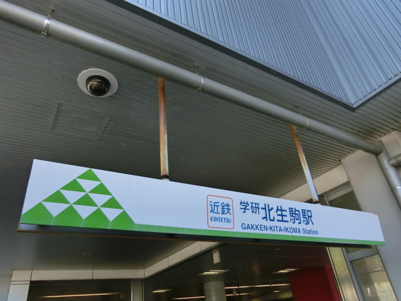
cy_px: 150
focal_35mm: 25
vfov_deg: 54.9
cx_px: 200
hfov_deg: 69.4
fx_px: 290
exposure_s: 1/200
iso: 80
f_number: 3.5
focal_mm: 4.5
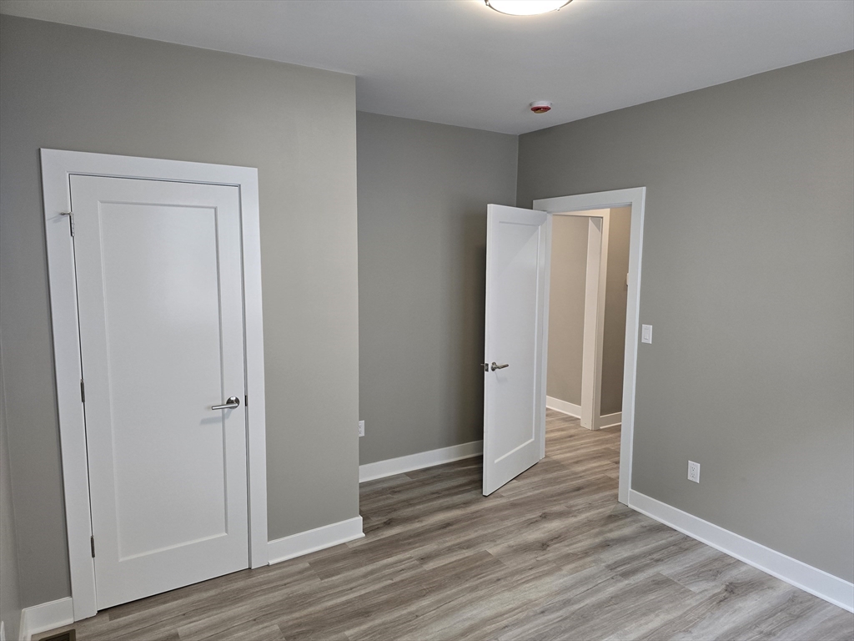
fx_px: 567
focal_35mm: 23
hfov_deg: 73.9
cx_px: 427
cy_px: 320
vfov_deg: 58.9
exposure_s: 1/120
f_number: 1.7
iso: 200
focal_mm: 6.3
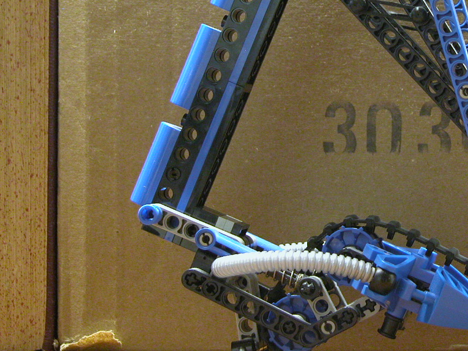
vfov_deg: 9.9
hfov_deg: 13.1
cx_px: 375
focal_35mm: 150
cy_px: 64
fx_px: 2028
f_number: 3.5
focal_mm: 21
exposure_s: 1/3.8
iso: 400
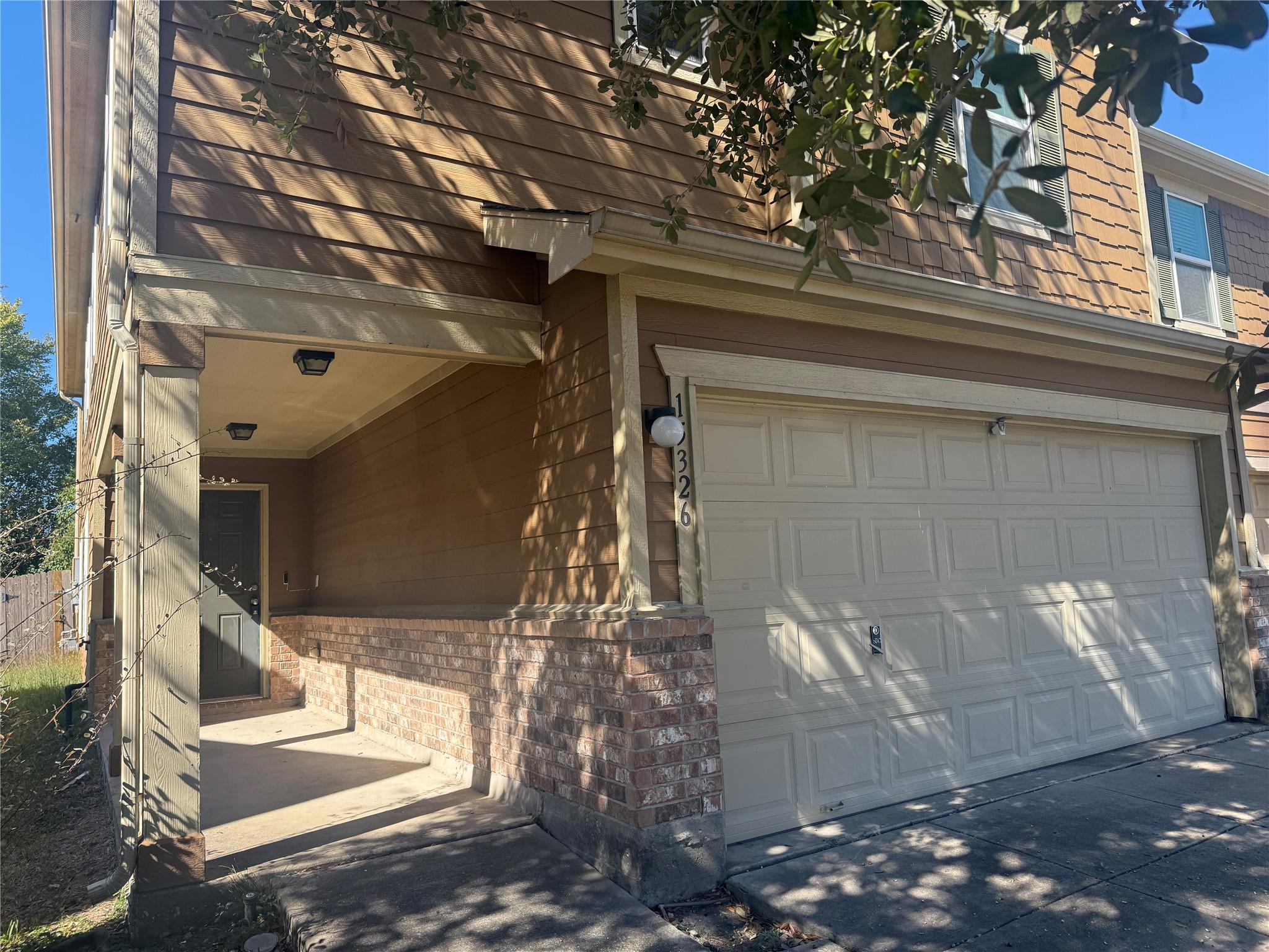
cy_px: 476
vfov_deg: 56.8
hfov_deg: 71.6
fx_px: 880
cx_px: 634
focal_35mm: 24
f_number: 1.78
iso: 100
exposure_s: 1/1464
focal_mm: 6.76
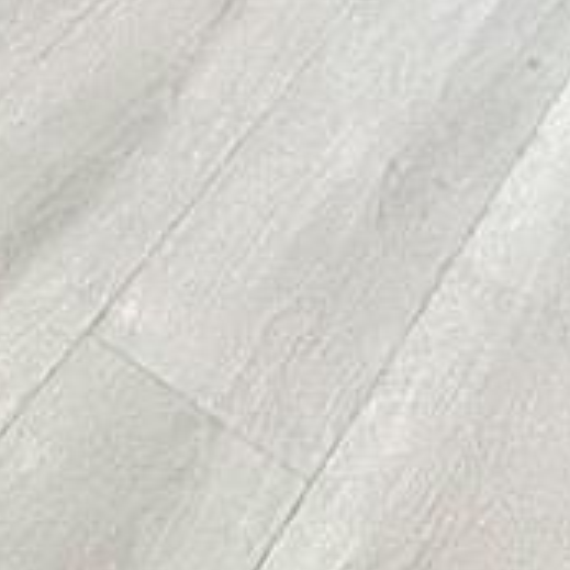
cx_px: -359
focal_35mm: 106
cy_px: -1245
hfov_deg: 14.9
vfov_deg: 10.4
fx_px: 1975
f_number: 1.8
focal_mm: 1.57
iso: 200
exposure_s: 1/120
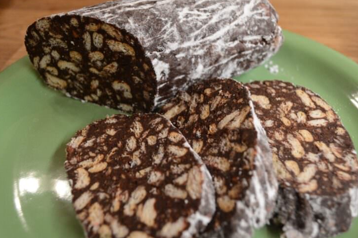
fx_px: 348
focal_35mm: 35
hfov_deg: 54.4
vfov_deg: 37.8
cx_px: 185
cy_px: 122
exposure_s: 1/50
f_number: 3.8
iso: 1600
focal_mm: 22
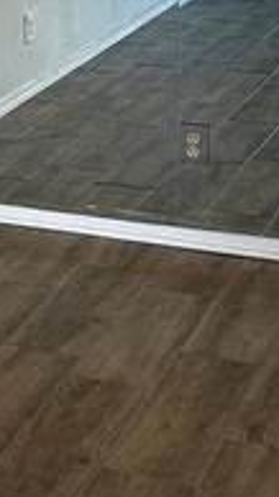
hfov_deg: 10.6
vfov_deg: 18.4
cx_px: -44
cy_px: -44
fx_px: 1474
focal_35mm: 112
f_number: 1.5
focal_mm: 5.7
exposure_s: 1/120
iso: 100
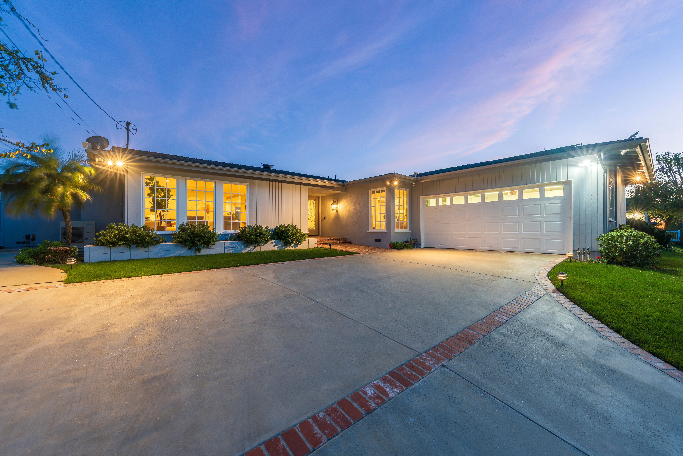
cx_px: 342
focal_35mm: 14
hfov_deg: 104.3
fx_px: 266
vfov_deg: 81.2
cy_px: 228
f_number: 7.1
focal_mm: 14
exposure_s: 1/5
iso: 100
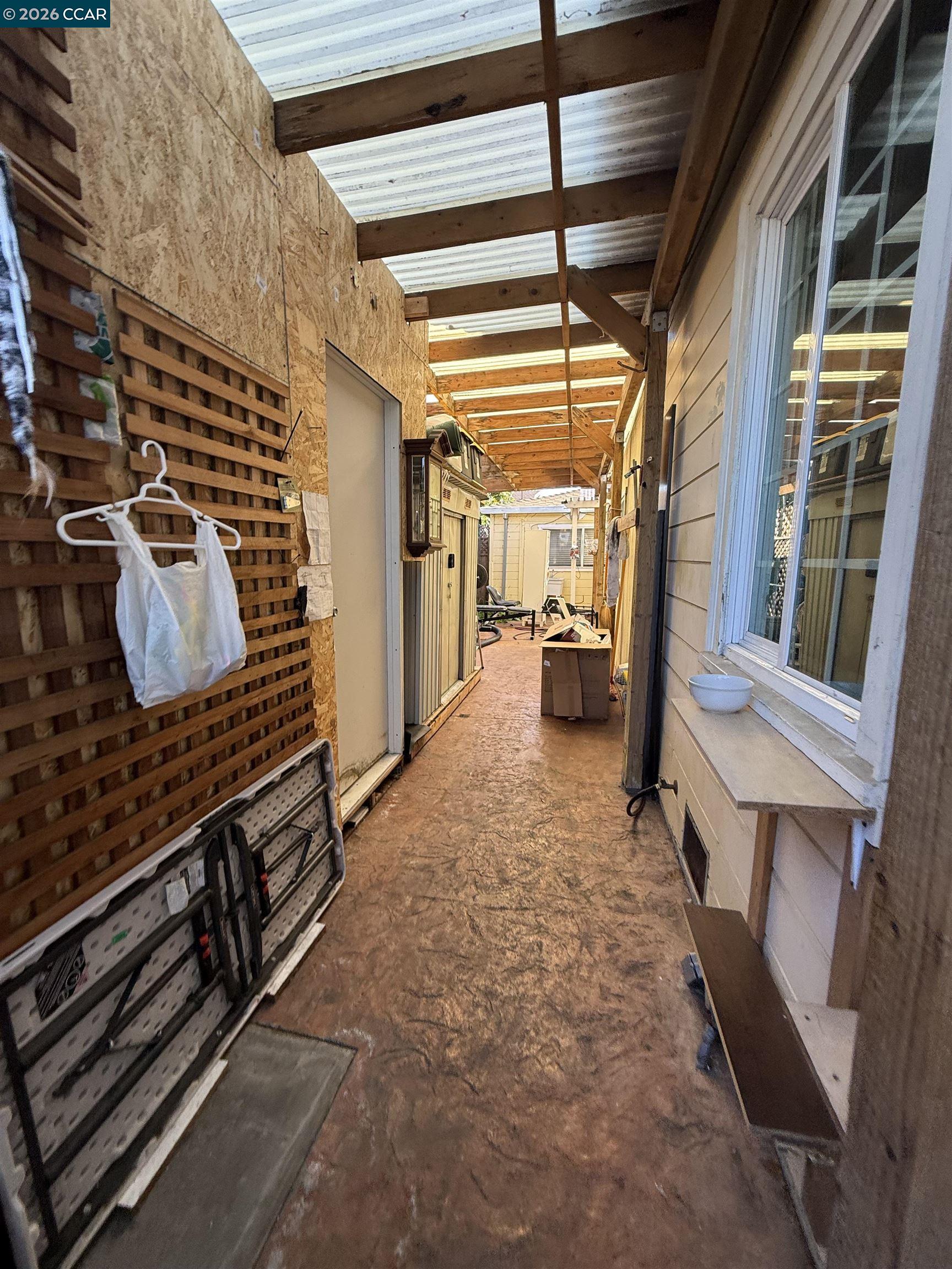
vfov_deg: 102.1
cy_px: 634
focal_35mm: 14
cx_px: 476
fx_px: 513
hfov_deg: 85.7
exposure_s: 1/106
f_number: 2.2
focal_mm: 2.22
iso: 64
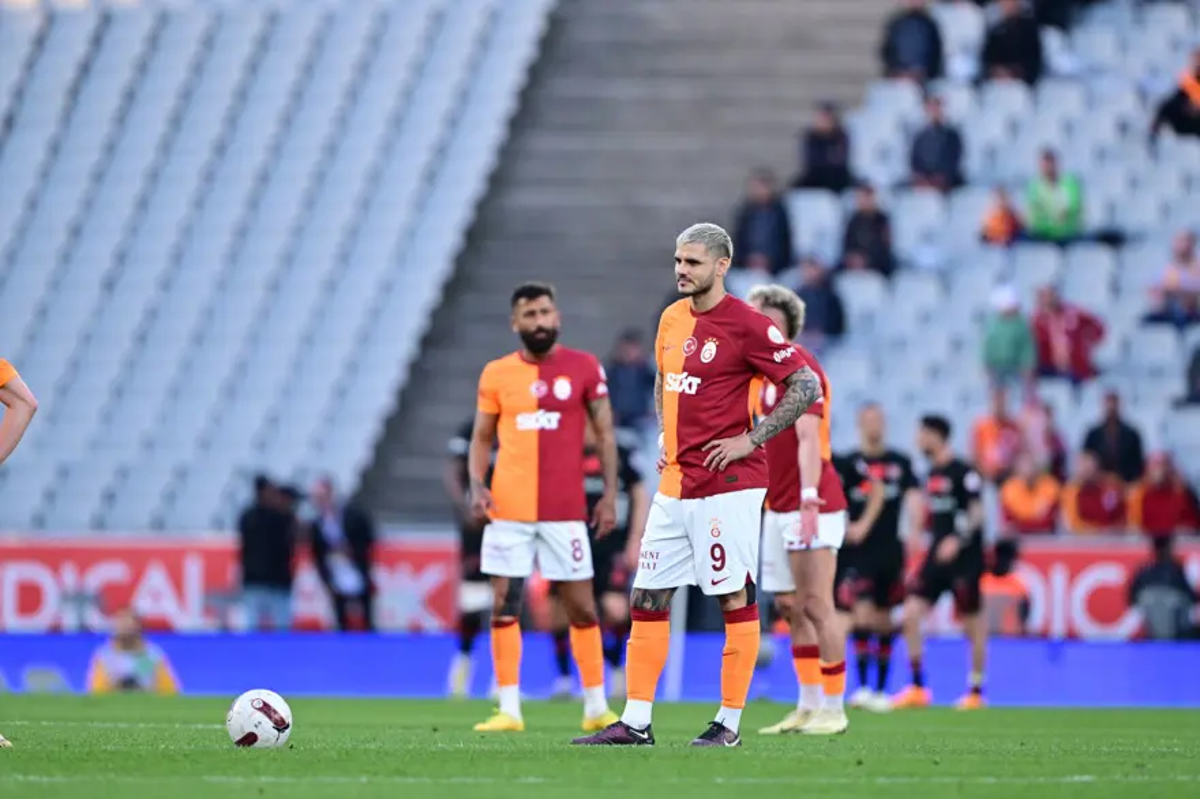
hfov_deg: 3.4
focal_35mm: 600
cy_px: 400
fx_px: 19991
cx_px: 600
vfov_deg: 2.3
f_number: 2.8
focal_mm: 400
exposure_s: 1/1250
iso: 1000
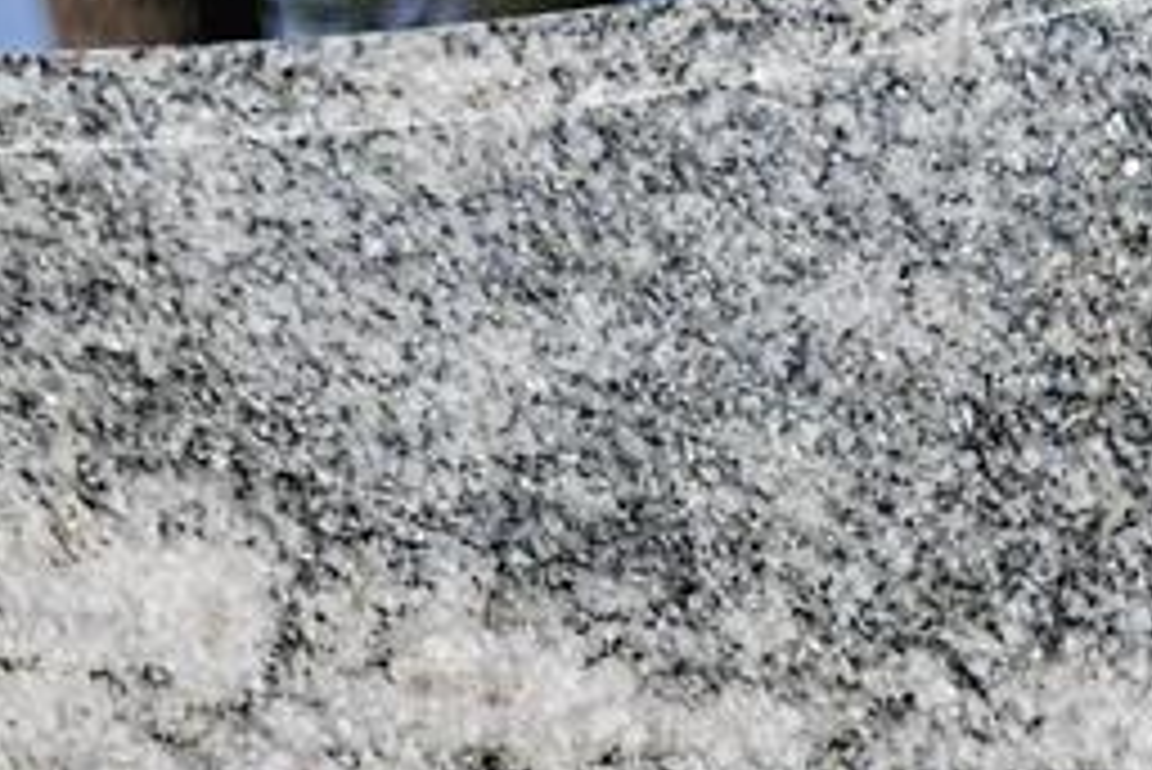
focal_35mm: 187
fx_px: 5987
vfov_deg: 6.1
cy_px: 3125
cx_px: 3240
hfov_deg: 9.2
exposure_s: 1/1402
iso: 16
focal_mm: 6.3
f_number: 1.7
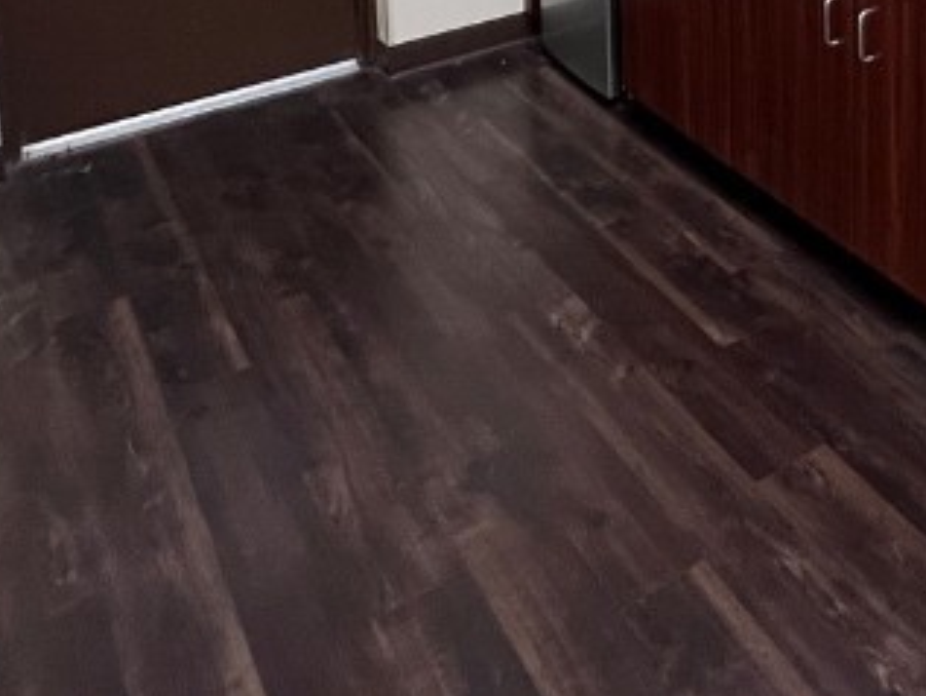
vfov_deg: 26.7
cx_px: 797
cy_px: -295
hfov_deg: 41.9
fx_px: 1124
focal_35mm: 42
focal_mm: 1.57
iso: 250
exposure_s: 1/60
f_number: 1.8
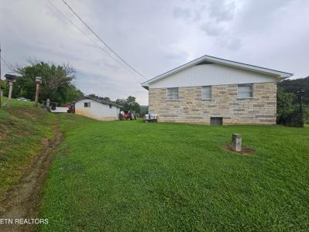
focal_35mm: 13
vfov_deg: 90.0
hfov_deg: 106.1
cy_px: 116
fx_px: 116
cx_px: 154
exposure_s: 1/120
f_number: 2.2
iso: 50
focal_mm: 2.2
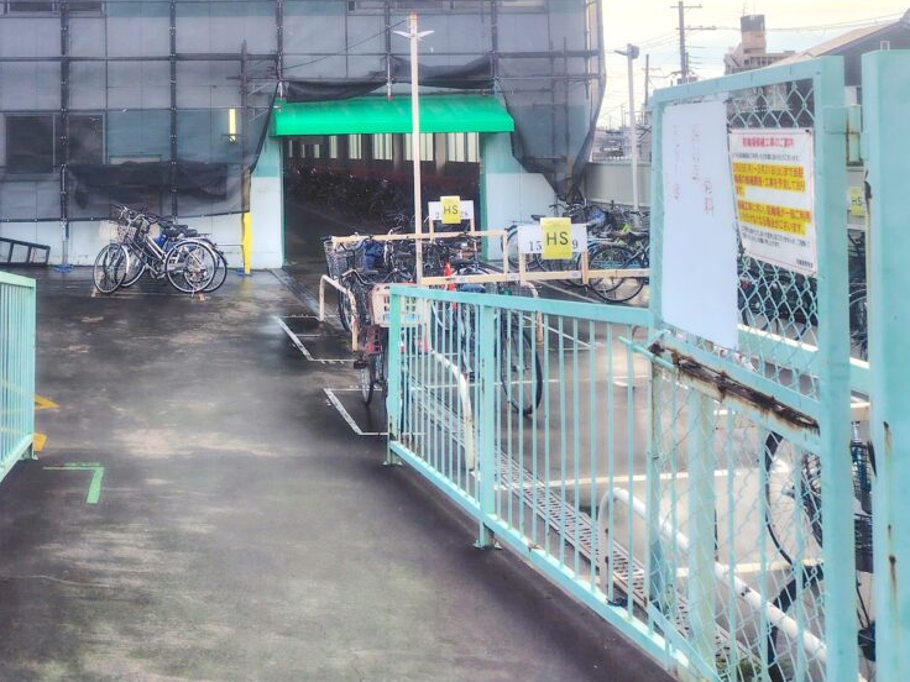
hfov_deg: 45.2
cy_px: 95
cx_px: 228
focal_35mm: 40
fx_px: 1052
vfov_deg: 34.4
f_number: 1.9
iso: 50
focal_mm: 5.6
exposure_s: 1/1131
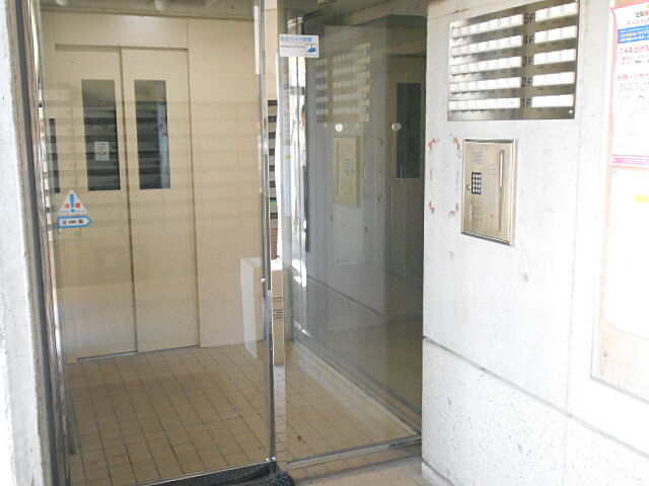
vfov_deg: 36.8
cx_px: 324
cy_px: 243
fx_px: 731
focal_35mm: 39
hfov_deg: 47.9
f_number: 3.9
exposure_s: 1/40
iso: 800
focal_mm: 6.7
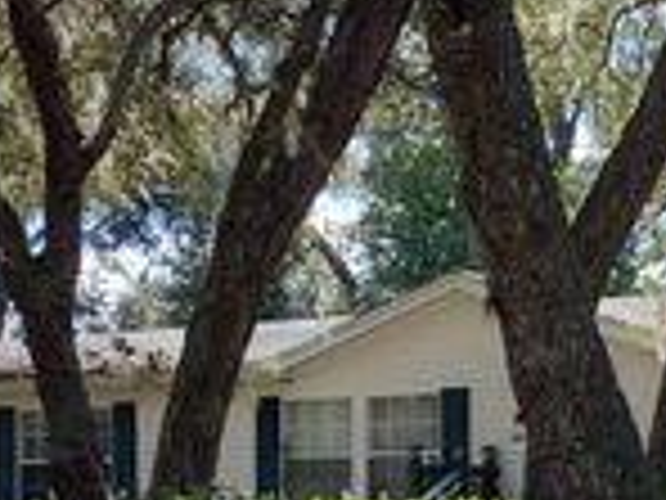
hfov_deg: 18.6
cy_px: 592
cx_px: 490
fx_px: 2020
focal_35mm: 105
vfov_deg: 13.7
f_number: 2.4
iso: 25
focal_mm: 3.3
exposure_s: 1/129
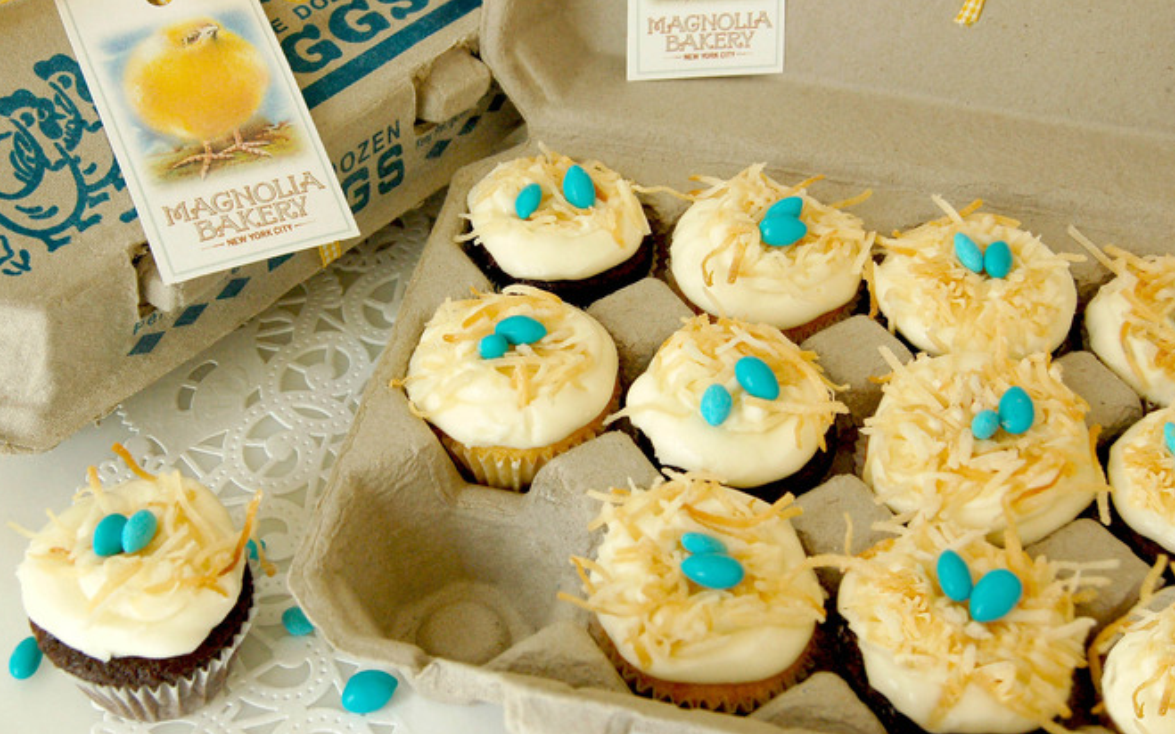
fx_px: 1505
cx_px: 499
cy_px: 329
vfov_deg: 27.4
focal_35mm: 47
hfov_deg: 42.5
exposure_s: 1/200
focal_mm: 26
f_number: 7.1
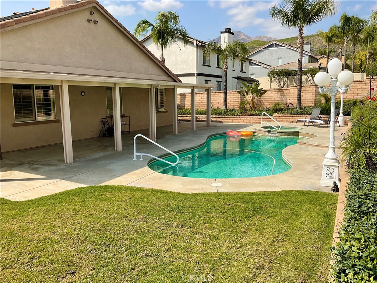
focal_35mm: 29
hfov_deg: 61.7
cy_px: 142
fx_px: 316
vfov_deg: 48.2
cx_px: 188
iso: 16
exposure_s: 1/2141
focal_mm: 3
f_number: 1.8
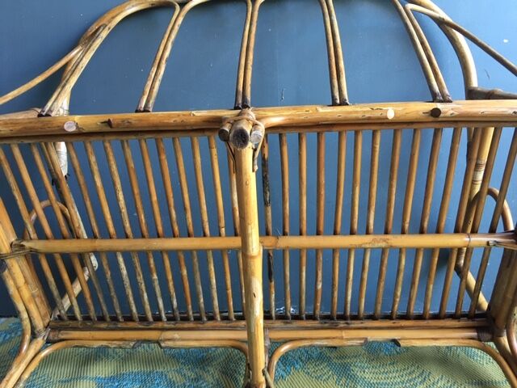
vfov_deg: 48.2
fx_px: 433
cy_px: 194
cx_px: 258
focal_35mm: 29
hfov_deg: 61.7
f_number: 2.2
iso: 100
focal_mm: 4.15
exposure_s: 1/33
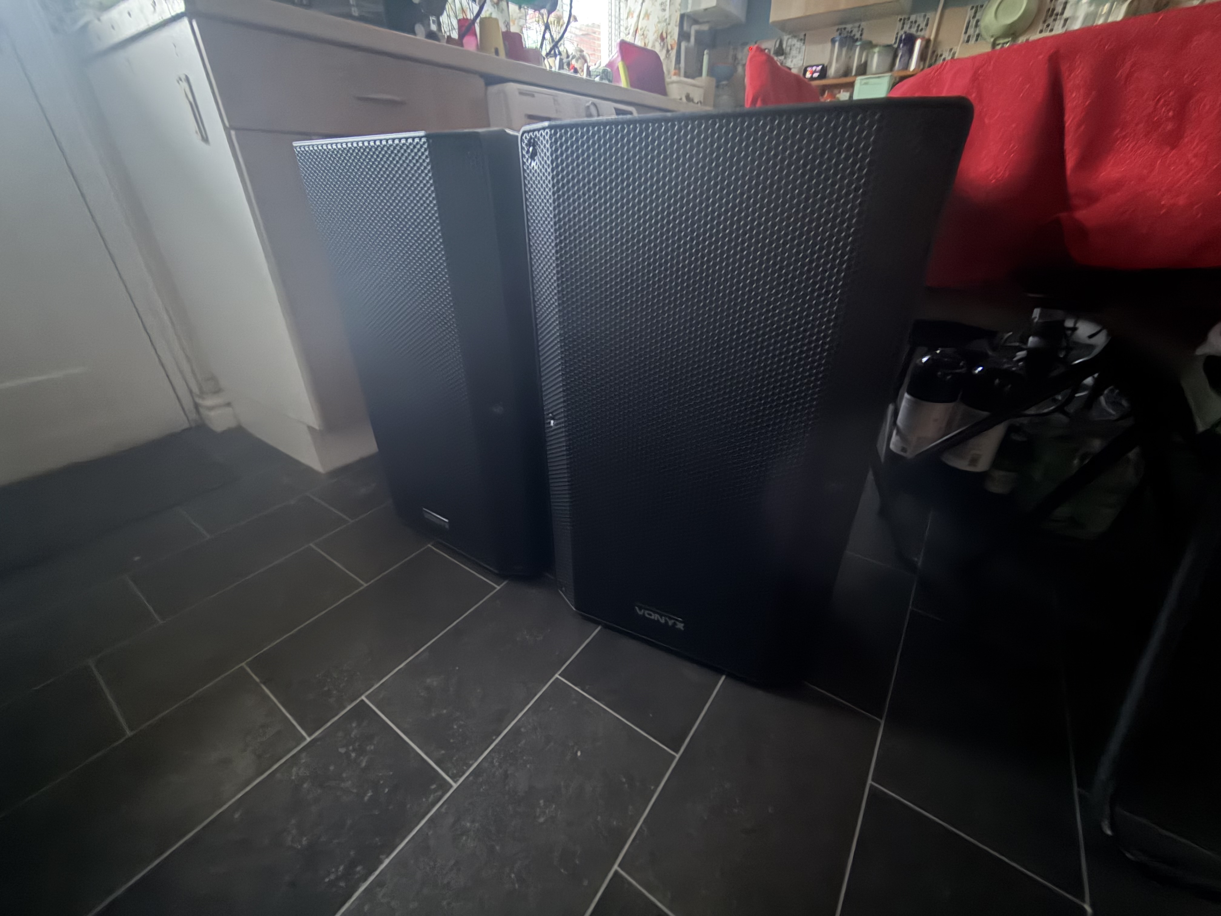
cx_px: 610
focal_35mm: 14
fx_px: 494
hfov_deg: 102.1
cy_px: 458
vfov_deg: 85.7
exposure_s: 1/6
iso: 1600
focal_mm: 2.22
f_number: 2.2
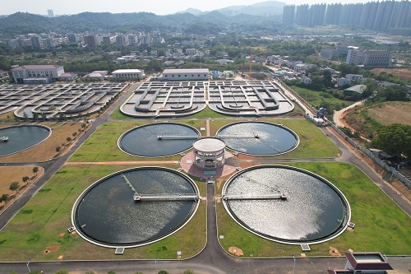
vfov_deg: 57.2
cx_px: 206
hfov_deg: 78.6
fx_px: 251
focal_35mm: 22
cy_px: 137
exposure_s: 1/3000
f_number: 2.8
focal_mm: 8.38
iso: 200
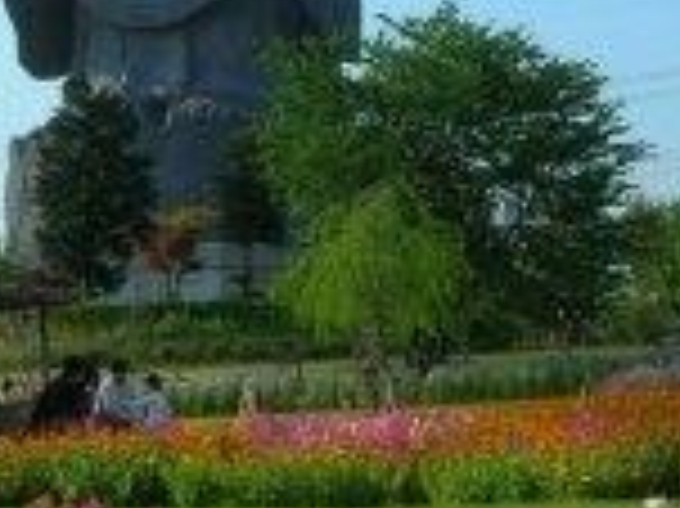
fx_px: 1982
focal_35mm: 101
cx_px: 252
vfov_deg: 14.2
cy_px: -108
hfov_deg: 19.4
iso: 50
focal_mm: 5.7
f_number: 4.9
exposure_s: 1/434
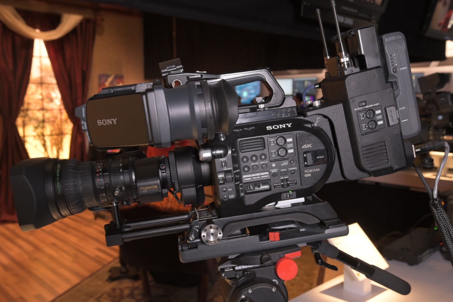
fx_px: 428
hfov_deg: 55.8
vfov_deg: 38.9
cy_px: 151
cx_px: 226
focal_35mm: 34
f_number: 4.5
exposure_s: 1/30
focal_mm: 23
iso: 1600
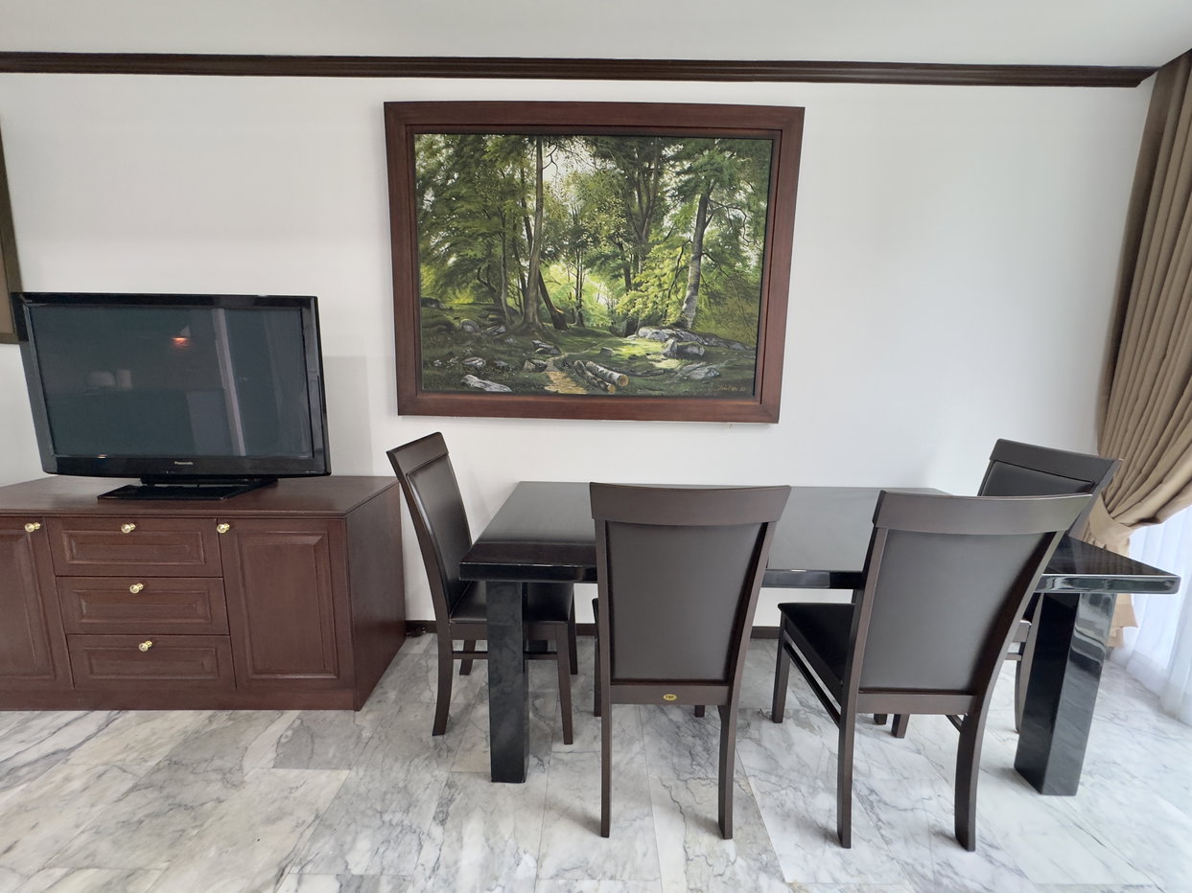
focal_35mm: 14
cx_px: 596
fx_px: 482
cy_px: 446
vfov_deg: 85.7
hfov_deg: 102.1
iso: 320
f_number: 2.2
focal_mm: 2.22
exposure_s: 1/99
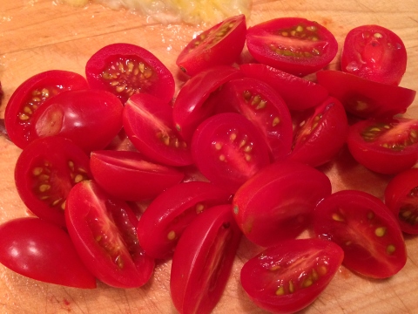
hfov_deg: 55.4
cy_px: 157
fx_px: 398
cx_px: 209
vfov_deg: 42.9
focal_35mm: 33
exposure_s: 1/20
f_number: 2.4
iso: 200
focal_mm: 4.12
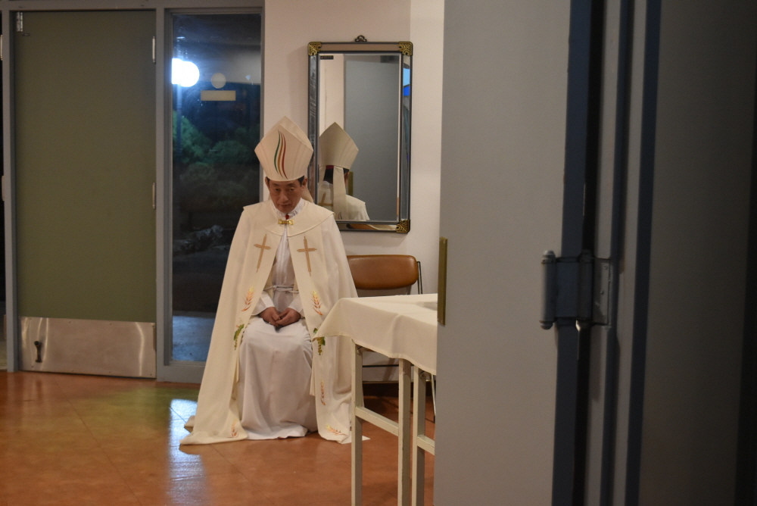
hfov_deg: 38.9
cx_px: 378
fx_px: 1073
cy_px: 253
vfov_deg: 26.5
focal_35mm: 51
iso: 2000
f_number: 4.5
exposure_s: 1/60
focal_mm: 34
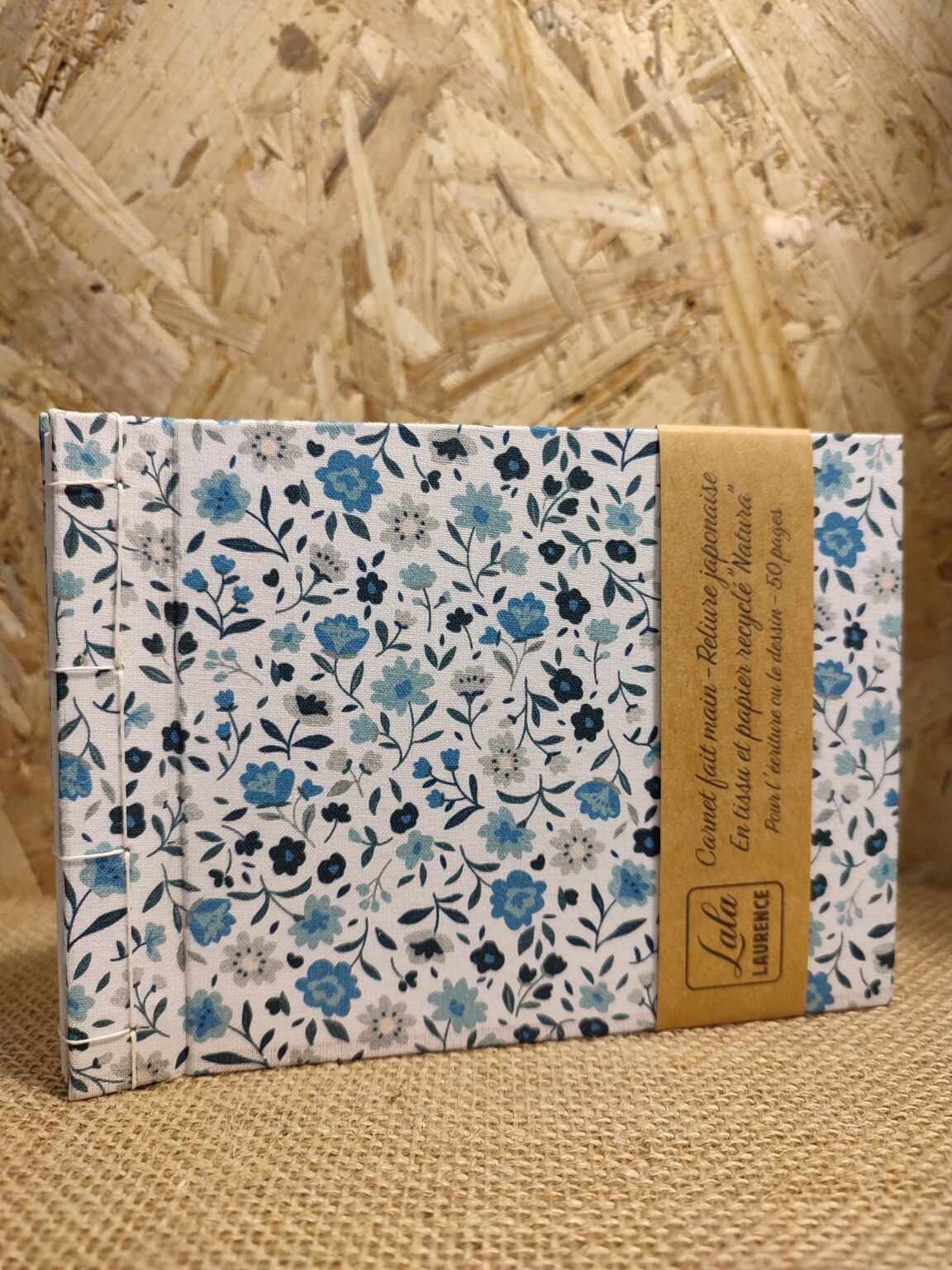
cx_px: 476
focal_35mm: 25
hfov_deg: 54.9
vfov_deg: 69.4
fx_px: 917
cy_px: 635
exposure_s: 1/33
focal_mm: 6.04
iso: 250
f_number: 1.9
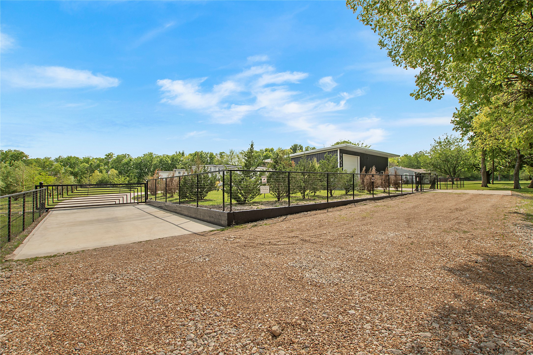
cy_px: 178
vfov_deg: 77.3
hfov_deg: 100.4
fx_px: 222
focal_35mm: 15
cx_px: 266
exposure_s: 1/640
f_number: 8
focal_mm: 10
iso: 100
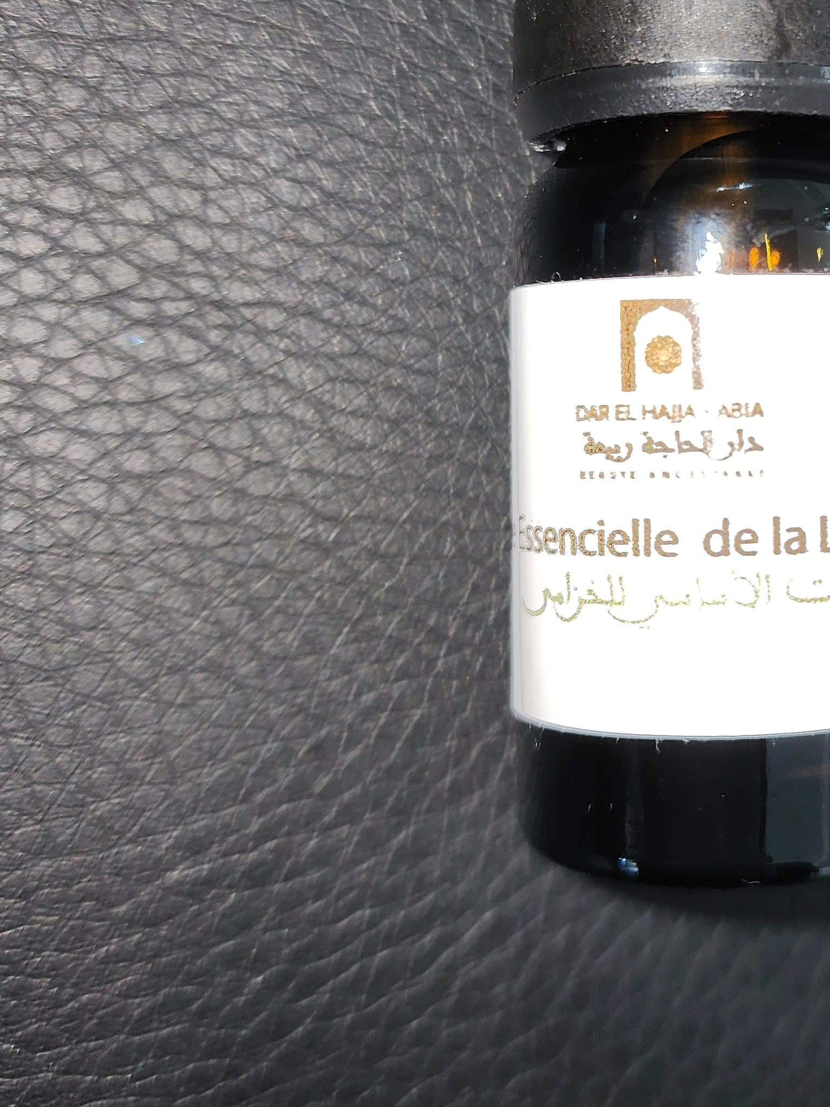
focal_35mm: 45
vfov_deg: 41.7
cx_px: 753
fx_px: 1439
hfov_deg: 30.7
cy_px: 396
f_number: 1.8
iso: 80
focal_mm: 6.4
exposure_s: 1/48
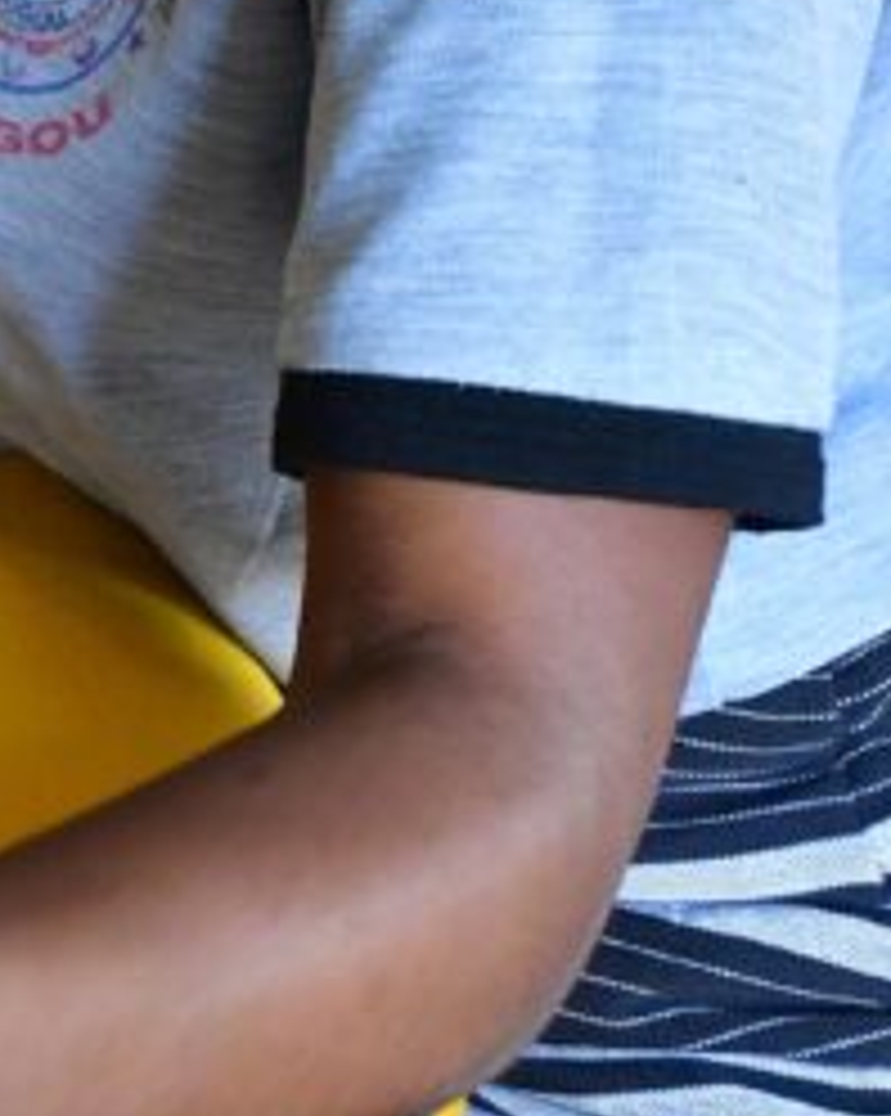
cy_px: -500
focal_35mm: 256
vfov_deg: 7.4
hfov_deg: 6.0
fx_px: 8449
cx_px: -272
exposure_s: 1/160
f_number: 6.3
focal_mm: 44
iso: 1600
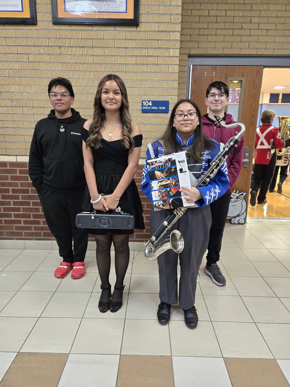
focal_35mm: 23
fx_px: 257
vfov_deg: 73.9
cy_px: 194
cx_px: 145
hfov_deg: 58.9
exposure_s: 1/120
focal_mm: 5.4
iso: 640
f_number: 1.8
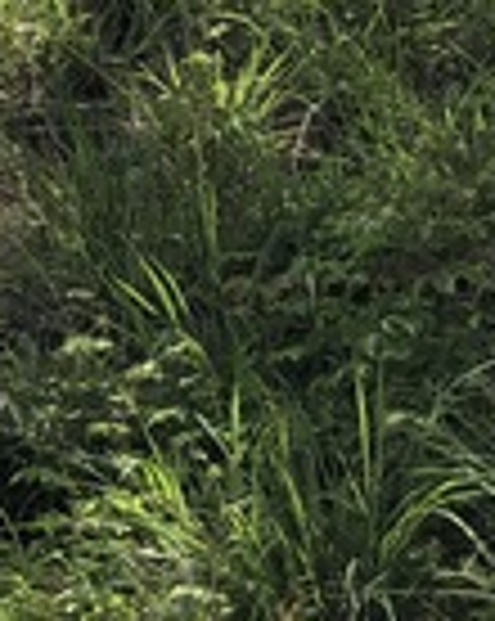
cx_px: -261
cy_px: 27
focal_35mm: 159
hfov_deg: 9.4
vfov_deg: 12.0
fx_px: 2918
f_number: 1.8
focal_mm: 4
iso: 20
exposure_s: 1/2525
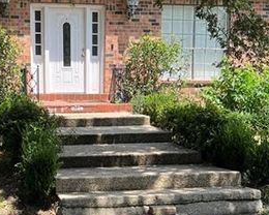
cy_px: 144
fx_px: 517
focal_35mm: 65
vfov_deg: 23.4
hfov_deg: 28.8
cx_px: 78
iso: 50
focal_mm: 5.7
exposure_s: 1/786
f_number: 1.5
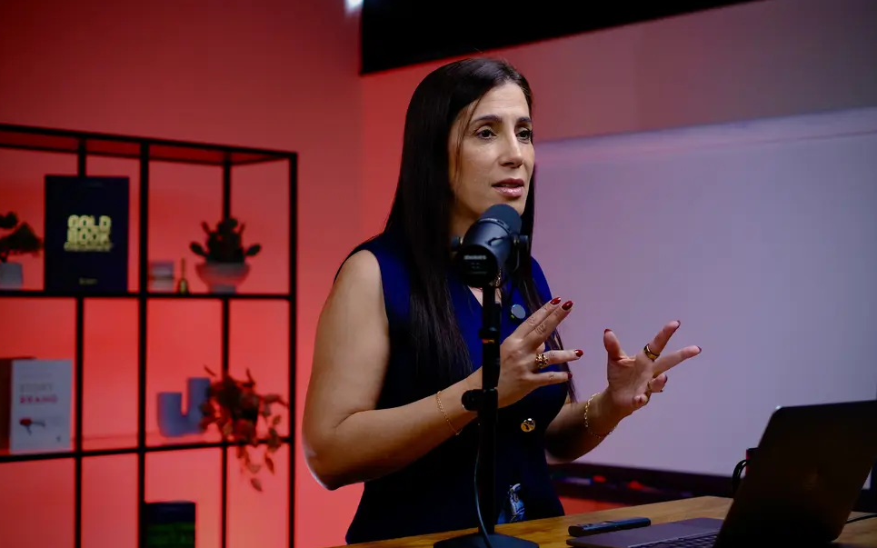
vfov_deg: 23.1
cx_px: 430
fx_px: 1338
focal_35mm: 56
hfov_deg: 36.3
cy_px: 270
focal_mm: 35
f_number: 2
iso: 1250
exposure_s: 1/250
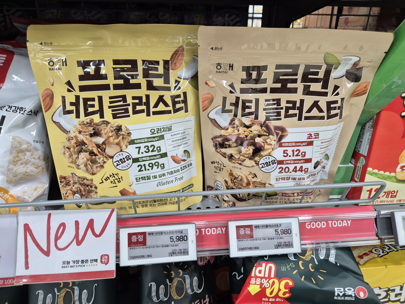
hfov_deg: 73.9
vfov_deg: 58.9
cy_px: 152
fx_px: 269
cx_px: 202
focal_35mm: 23
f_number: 1.8
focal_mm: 5.4
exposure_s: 1/120
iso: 160
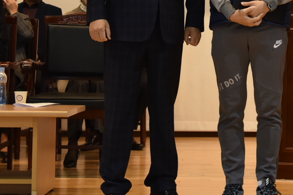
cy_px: -91
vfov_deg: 9.5
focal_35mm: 140
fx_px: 1140
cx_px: 259
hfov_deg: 14.5
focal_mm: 44
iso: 800
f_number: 4.5
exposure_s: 1/125
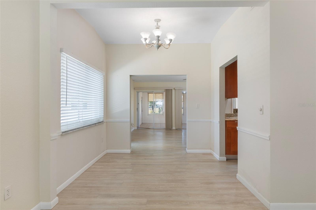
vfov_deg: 62.4
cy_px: 105
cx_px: 158
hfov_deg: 84.6
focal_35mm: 20
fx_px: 174
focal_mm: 13.2
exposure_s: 1/2
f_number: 8
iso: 100
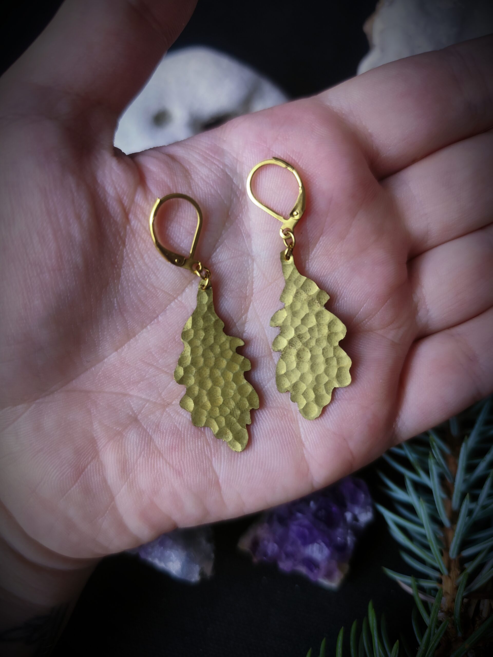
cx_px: 246
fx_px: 437
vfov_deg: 73.9
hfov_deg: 58.9
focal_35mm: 23
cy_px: 328
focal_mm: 6.19
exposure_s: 1/100
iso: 250
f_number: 1.65
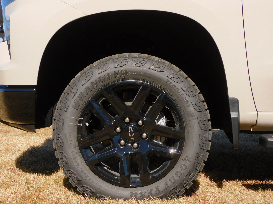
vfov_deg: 22.6
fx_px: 513
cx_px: 136
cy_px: 102
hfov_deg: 29.8
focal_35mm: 65
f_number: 4.2
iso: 125
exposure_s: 1/800
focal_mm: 11.6
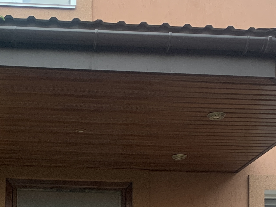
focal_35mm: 83
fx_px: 662
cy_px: 267
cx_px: 74
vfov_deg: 16.8
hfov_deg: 23.4
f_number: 1.8
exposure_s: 1/60
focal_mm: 4.25
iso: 100
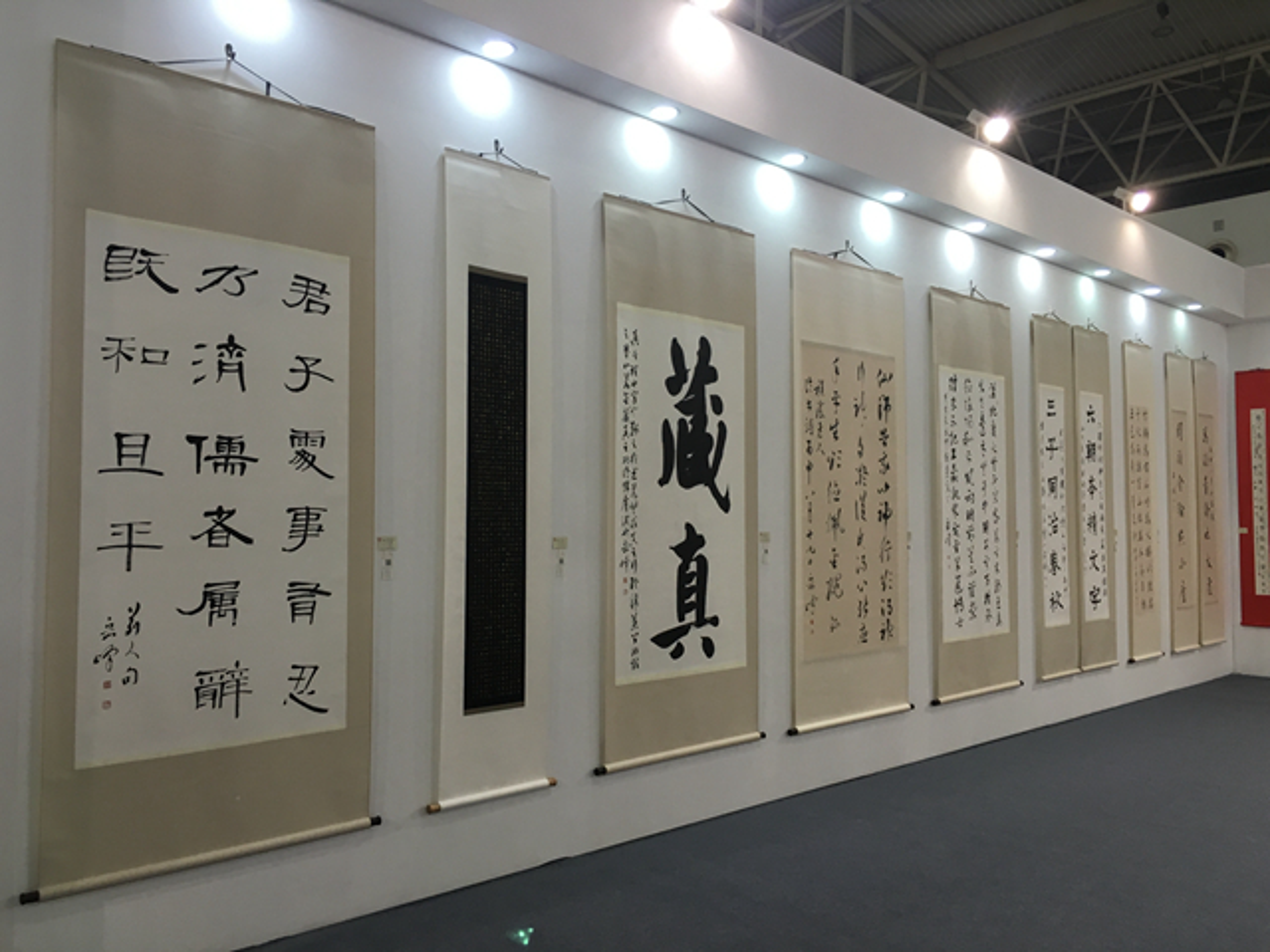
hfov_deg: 61.7
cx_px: 635
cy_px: 476
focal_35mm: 29
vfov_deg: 48.2
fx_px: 1064
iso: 40
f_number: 2.2
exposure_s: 1/33
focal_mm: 4.15
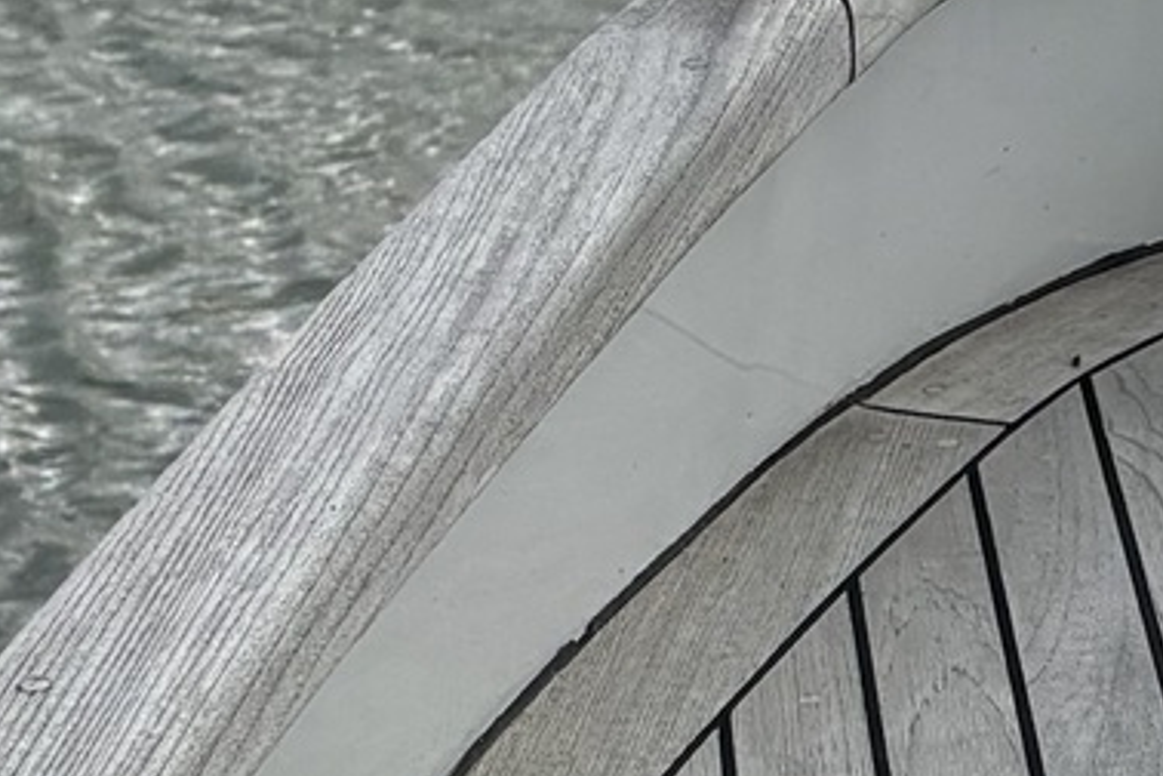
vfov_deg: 7.5
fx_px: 5782
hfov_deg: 11.0
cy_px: 1196
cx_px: 1818
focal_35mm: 179
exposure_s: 1/1845
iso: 50
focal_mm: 5.96
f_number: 1.6
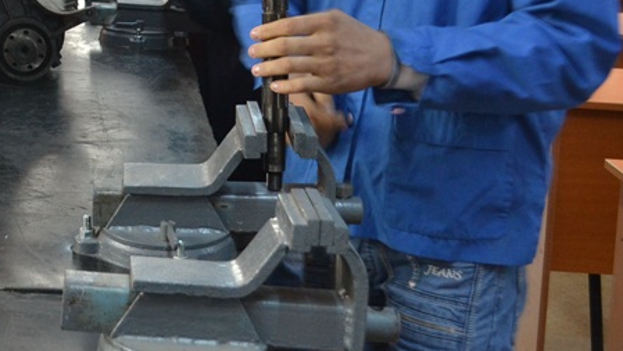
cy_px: -117
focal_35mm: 86
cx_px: 5
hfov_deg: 23.7
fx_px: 1421
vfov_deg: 13.5
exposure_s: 1/10
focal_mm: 24
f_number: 5.6
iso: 800
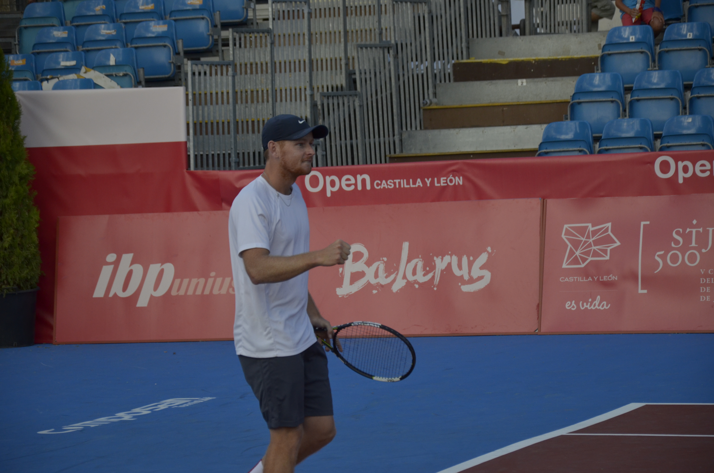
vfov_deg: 8.7
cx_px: 357
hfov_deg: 13.1
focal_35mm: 158
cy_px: 236
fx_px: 3117
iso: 800
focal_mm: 105
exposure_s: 1/2500
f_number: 5.6
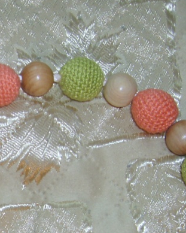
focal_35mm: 90
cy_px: 225
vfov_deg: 20.7
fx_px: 620
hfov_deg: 16.4
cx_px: -31
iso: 100
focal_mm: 5.8
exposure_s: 1/45
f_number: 2.8
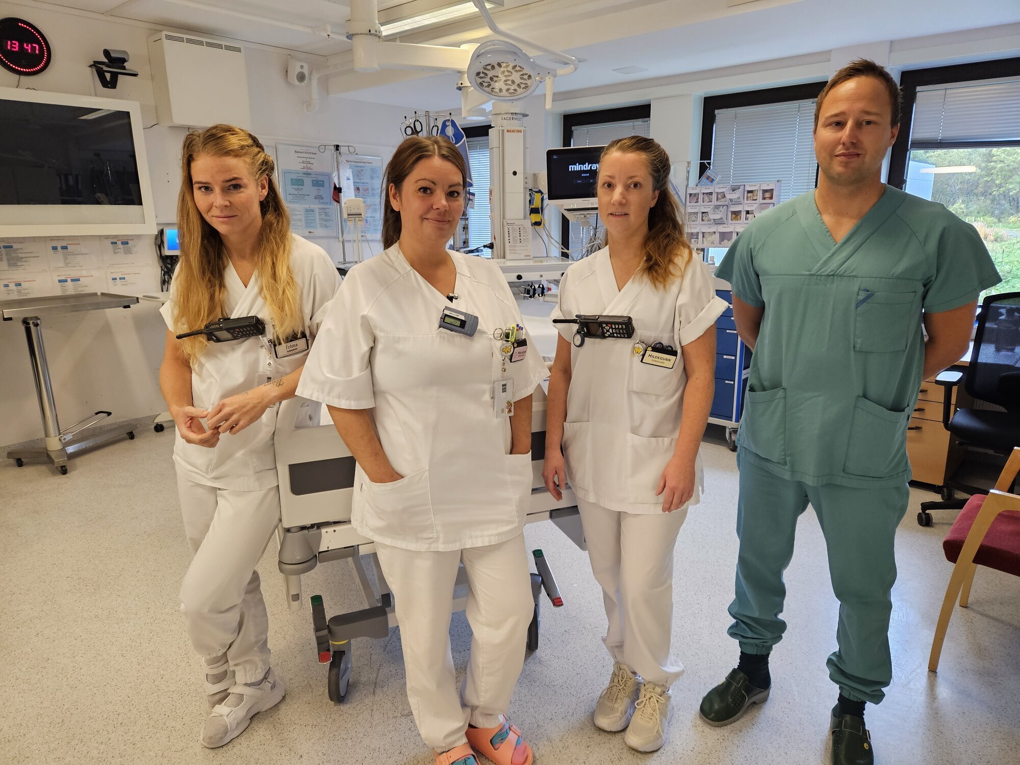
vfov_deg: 58.9
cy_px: 382
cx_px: 510
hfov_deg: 73.9
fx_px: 678
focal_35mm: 23
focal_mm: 5.4
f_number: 1.8
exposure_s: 1/100
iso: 320
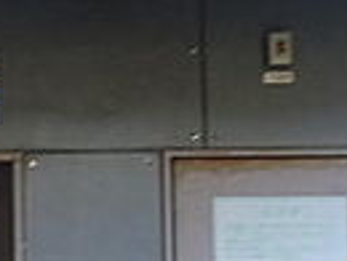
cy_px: 277
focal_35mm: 118
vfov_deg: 12.4
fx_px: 1185
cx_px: -339
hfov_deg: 14.1
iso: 125
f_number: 3.5
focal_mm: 4.13
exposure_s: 1/30
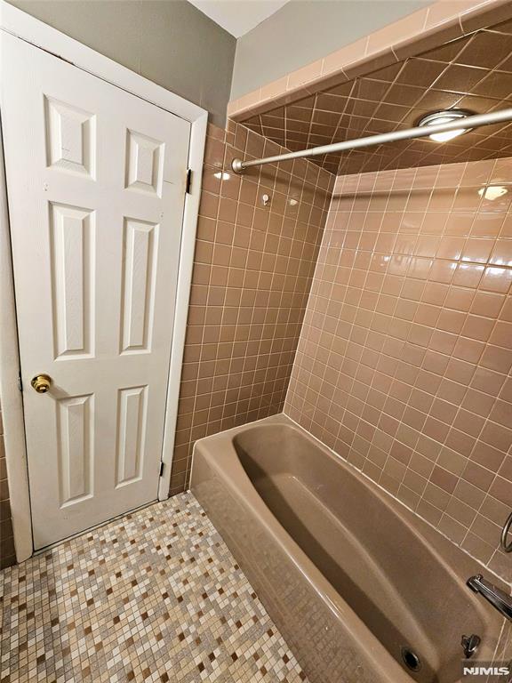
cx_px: 256
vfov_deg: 106.2
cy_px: 342
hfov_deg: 89.9
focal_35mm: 13
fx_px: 256
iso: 200
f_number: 2.2
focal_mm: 2.2
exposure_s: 1/60
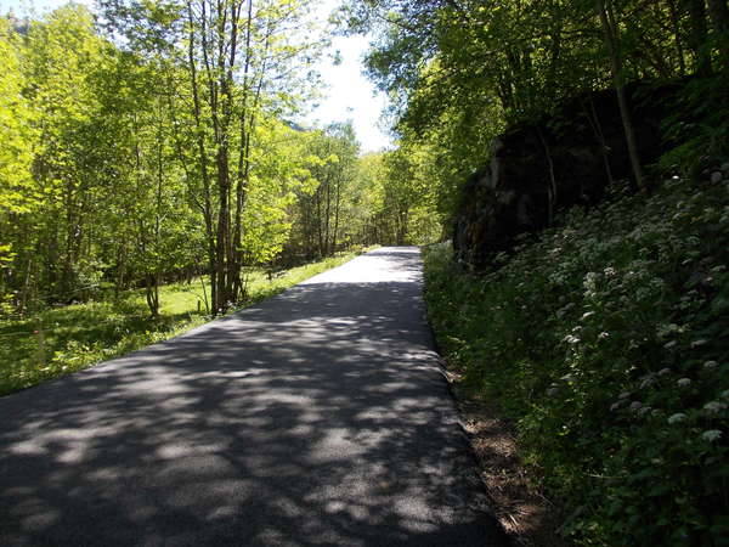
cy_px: 274
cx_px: 364
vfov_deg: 49.7
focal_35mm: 28
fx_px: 590
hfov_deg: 63.4
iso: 80
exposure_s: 1/400
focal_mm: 4
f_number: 2.7
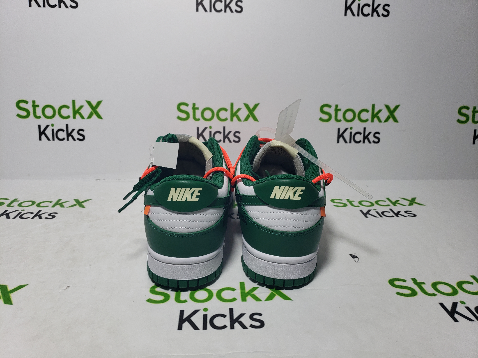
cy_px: 179
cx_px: 239
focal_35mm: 26
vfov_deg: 53.1
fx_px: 359
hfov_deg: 67.3
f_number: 1.5
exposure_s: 1/606
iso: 50
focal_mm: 4.3
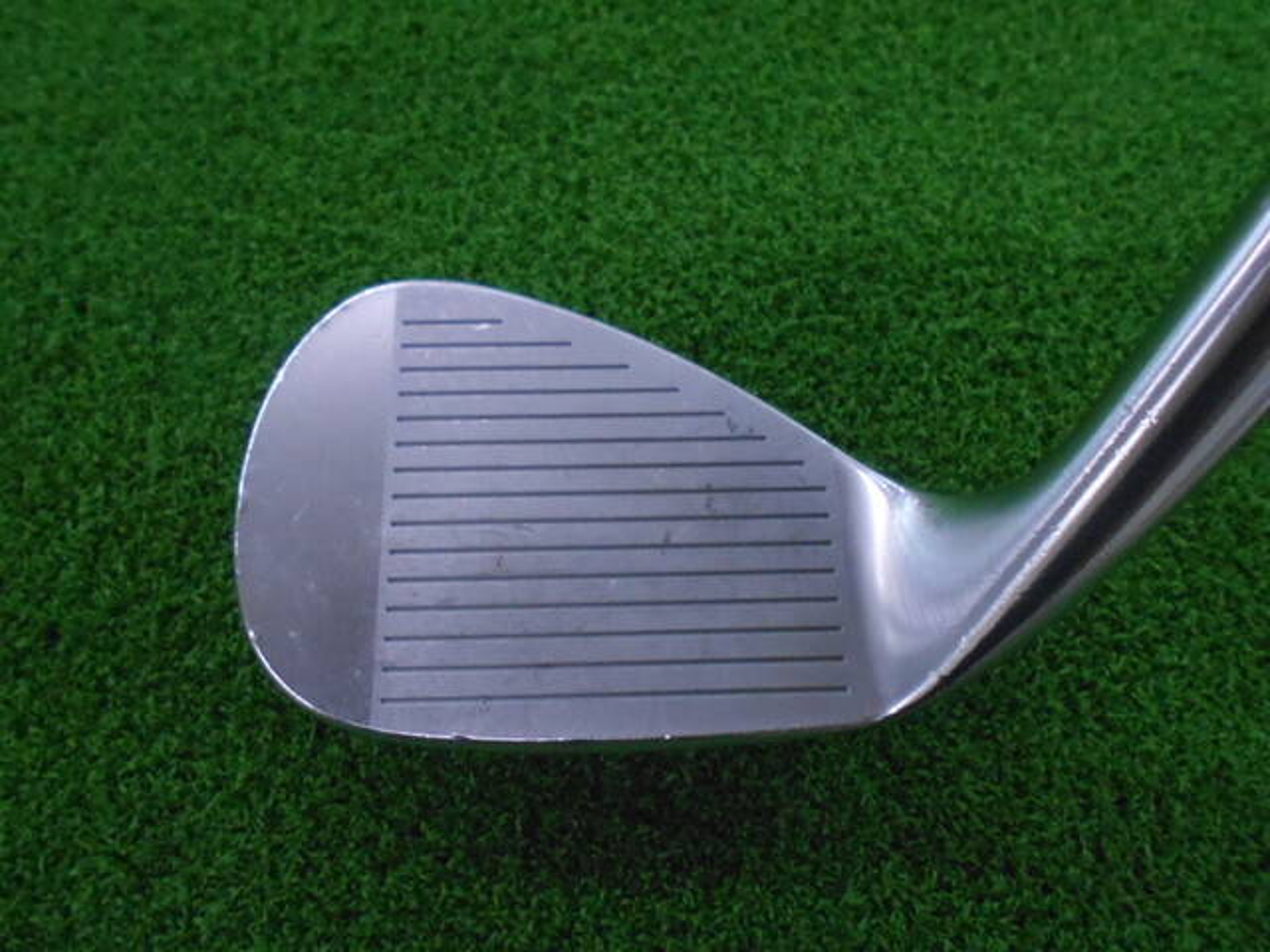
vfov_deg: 53.1
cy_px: 476
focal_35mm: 26
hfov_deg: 67.3
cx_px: 635
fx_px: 954
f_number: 3.2
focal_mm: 4.6
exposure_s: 1/160
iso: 800
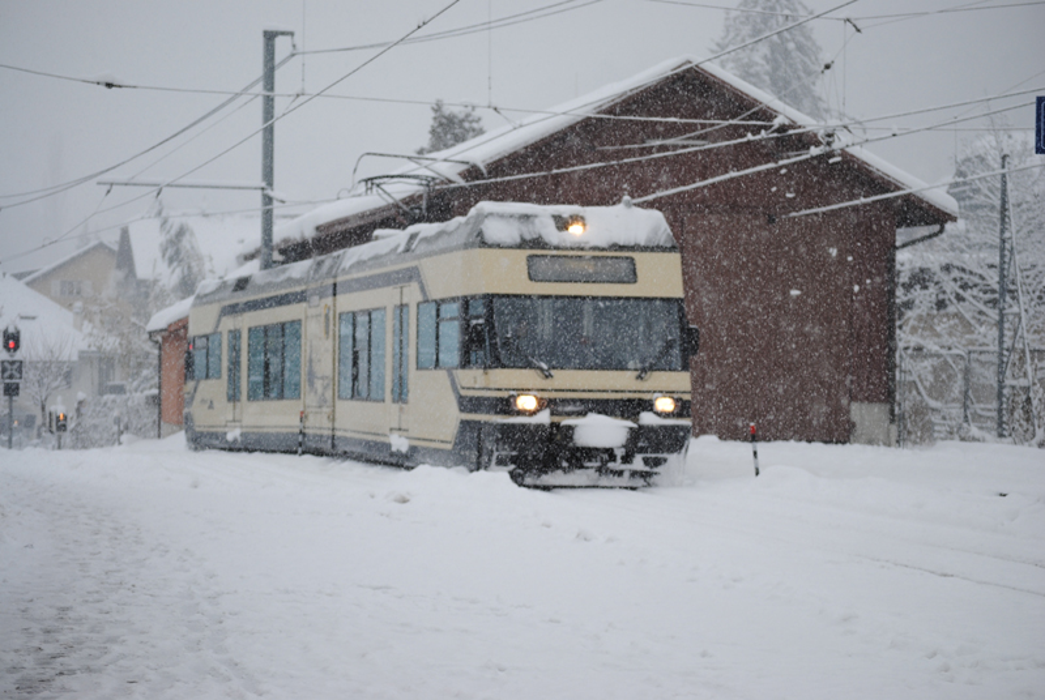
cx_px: 522
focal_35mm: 105
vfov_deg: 13.1
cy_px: 350
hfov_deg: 19.4
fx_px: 3052
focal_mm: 70
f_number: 4.2
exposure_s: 1/160
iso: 200
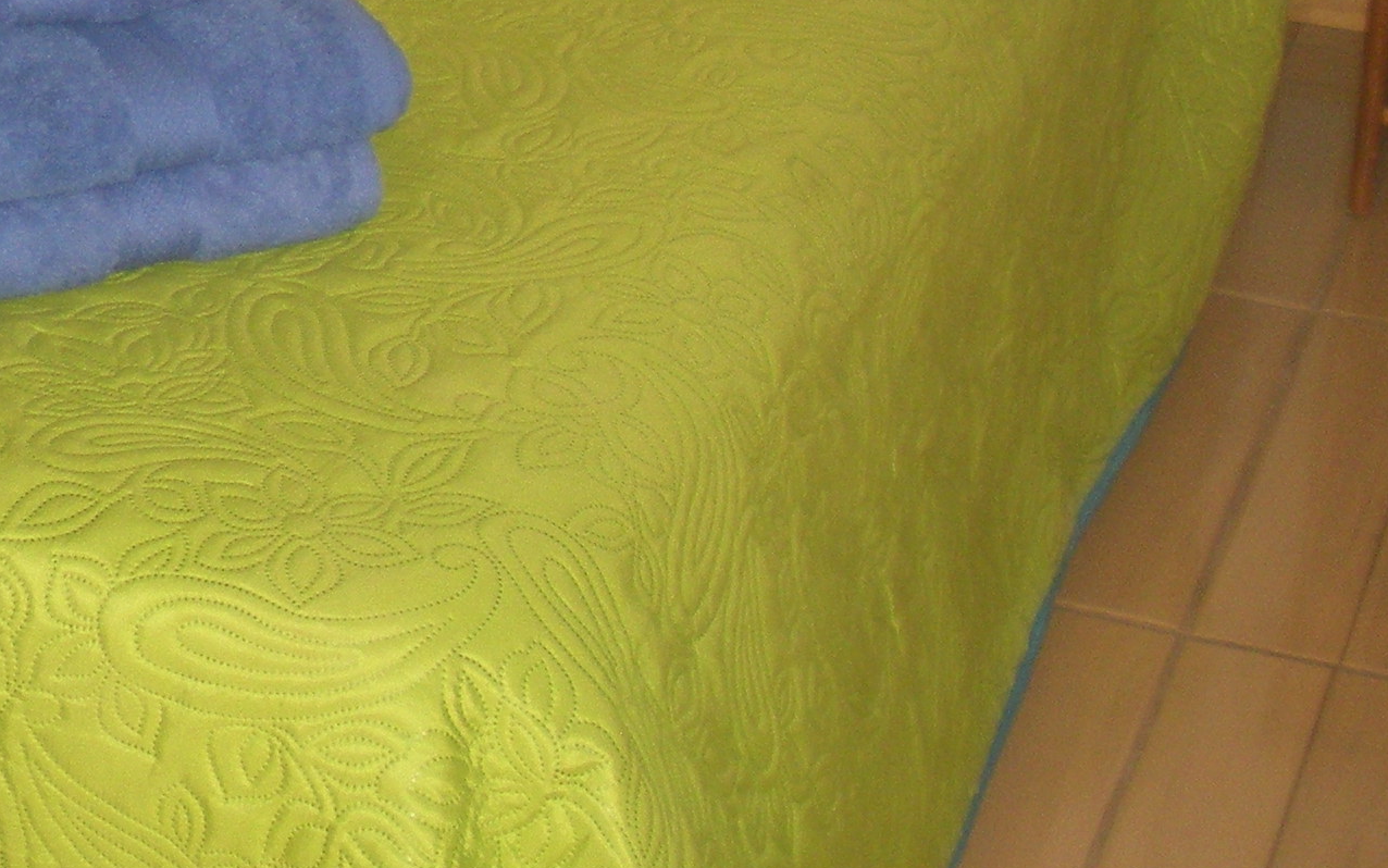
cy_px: -57
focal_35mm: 103
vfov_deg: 12.5
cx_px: 34
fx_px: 3897
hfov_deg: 19.7
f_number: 3.1
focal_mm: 6.3
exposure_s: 1/30
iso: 159
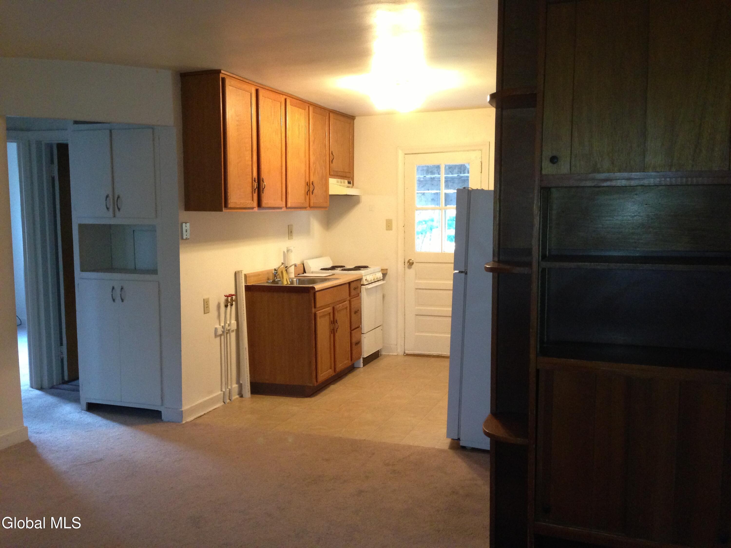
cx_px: 366
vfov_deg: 42.9
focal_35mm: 33
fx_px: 697
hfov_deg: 55.4
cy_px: 274
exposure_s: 1/20
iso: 320
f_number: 2.4
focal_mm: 4.13
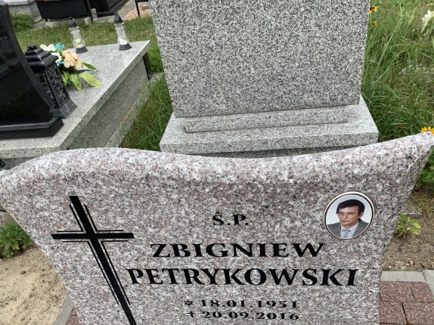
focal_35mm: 29
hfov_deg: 61.7
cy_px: 176
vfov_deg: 48.1
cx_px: 215
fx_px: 363
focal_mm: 4.25
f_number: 1.8
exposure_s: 1/546
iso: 25
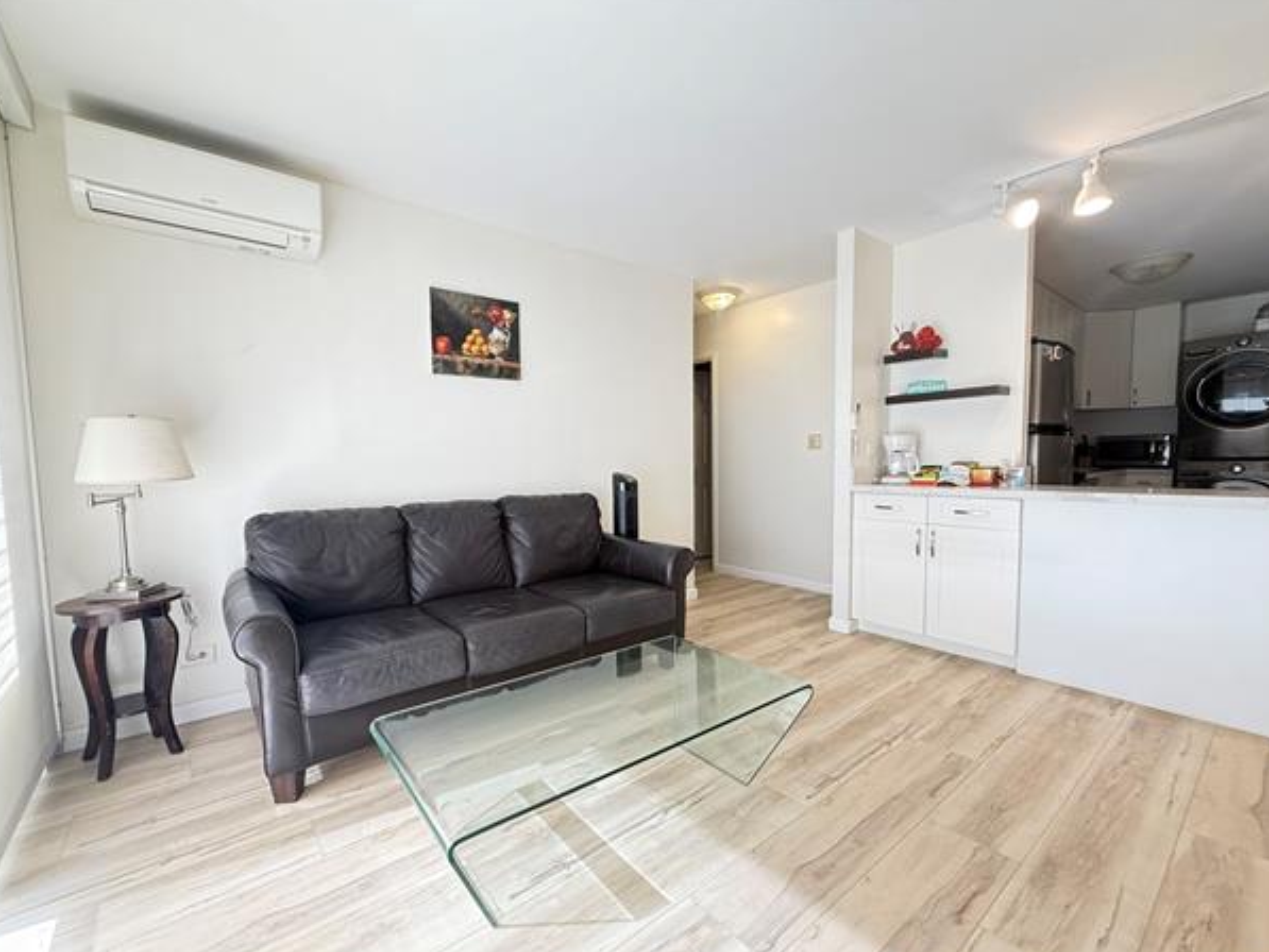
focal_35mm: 15
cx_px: 616
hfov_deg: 98.1
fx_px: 550
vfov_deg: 81.7
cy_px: 497
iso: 500
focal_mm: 2.22
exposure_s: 1/120
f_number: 2.2
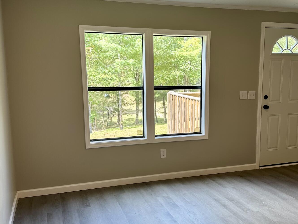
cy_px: 120
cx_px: 157
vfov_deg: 39.6
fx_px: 310
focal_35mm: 36
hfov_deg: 51.3
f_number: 1.78
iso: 64
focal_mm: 6.86
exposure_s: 1/160
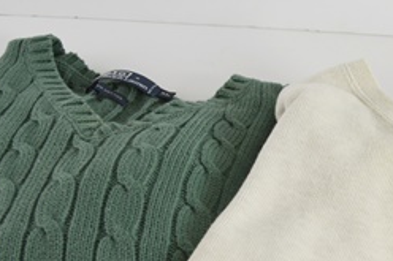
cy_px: 252
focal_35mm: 80
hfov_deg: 24.1
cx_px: 404
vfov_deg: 16.7
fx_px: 873
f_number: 5.6
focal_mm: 22
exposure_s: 1/125
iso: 280
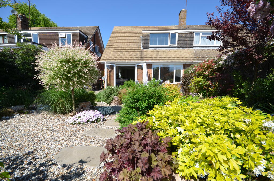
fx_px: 114
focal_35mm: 15
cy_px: 90
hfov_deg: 100.5
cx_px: 137
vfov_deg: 77.1
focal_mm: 10
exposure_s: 1/250
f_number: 8
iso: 125
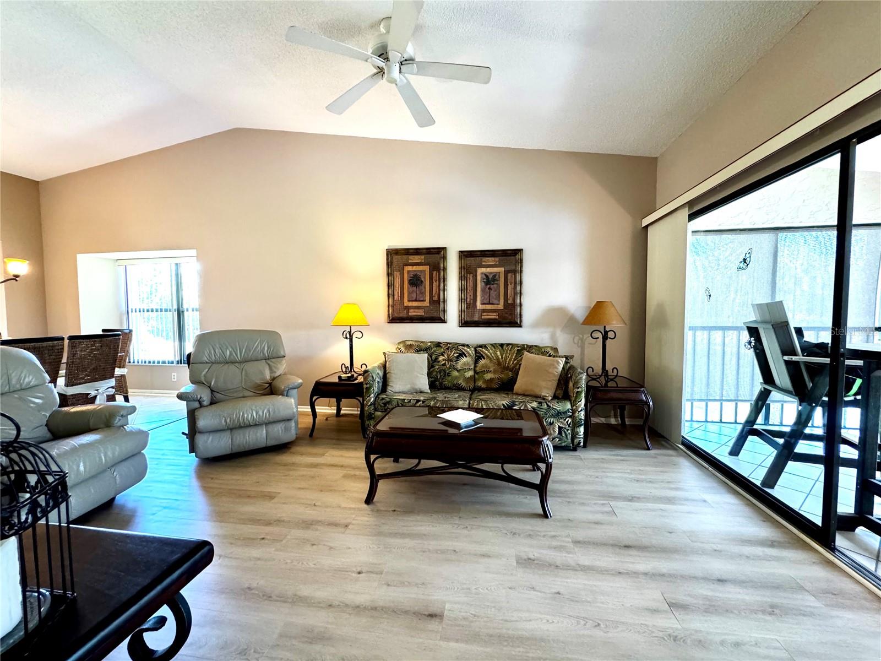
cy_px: 330
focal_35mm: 14
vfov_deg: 85.7
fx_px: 356
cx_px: 440
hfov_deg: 102.1
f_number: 2.2
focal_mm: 2.22
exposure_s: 1/60
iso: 400
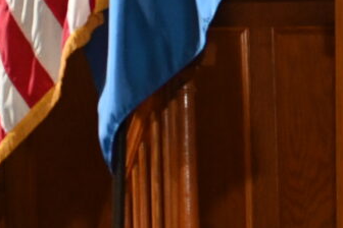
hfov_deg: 3.8
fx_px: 5078
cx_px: 1001
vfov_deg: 2.6
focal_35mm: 533
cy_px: 197
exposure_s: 1/125
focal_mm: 70
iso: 1600
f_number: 2.8
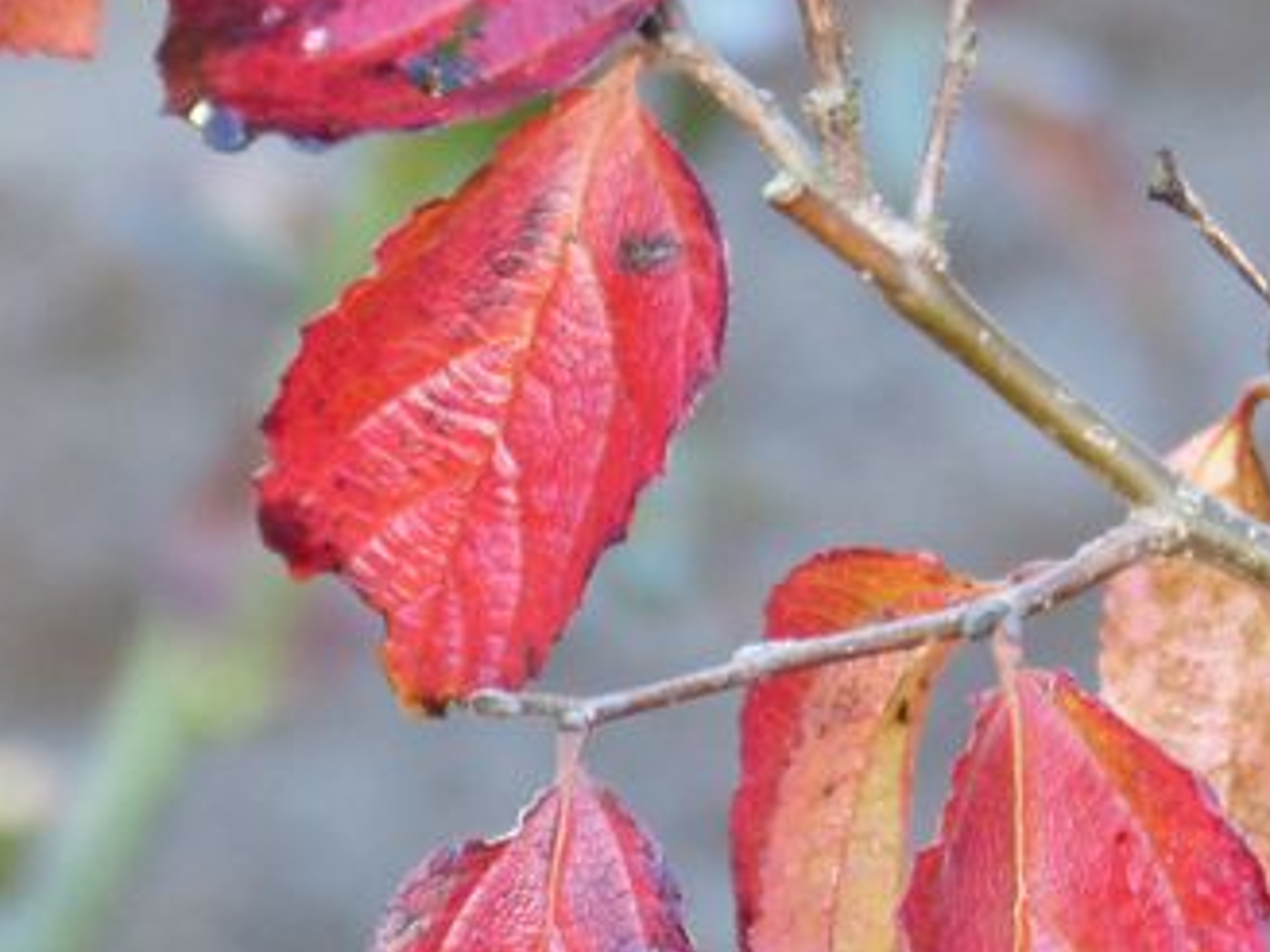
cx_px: 1316
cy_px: 507
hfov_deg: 3.0
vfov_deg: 2.3
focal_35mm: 660
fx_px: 24214
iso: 200
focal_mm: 48.8
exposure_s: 1/80
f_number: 4
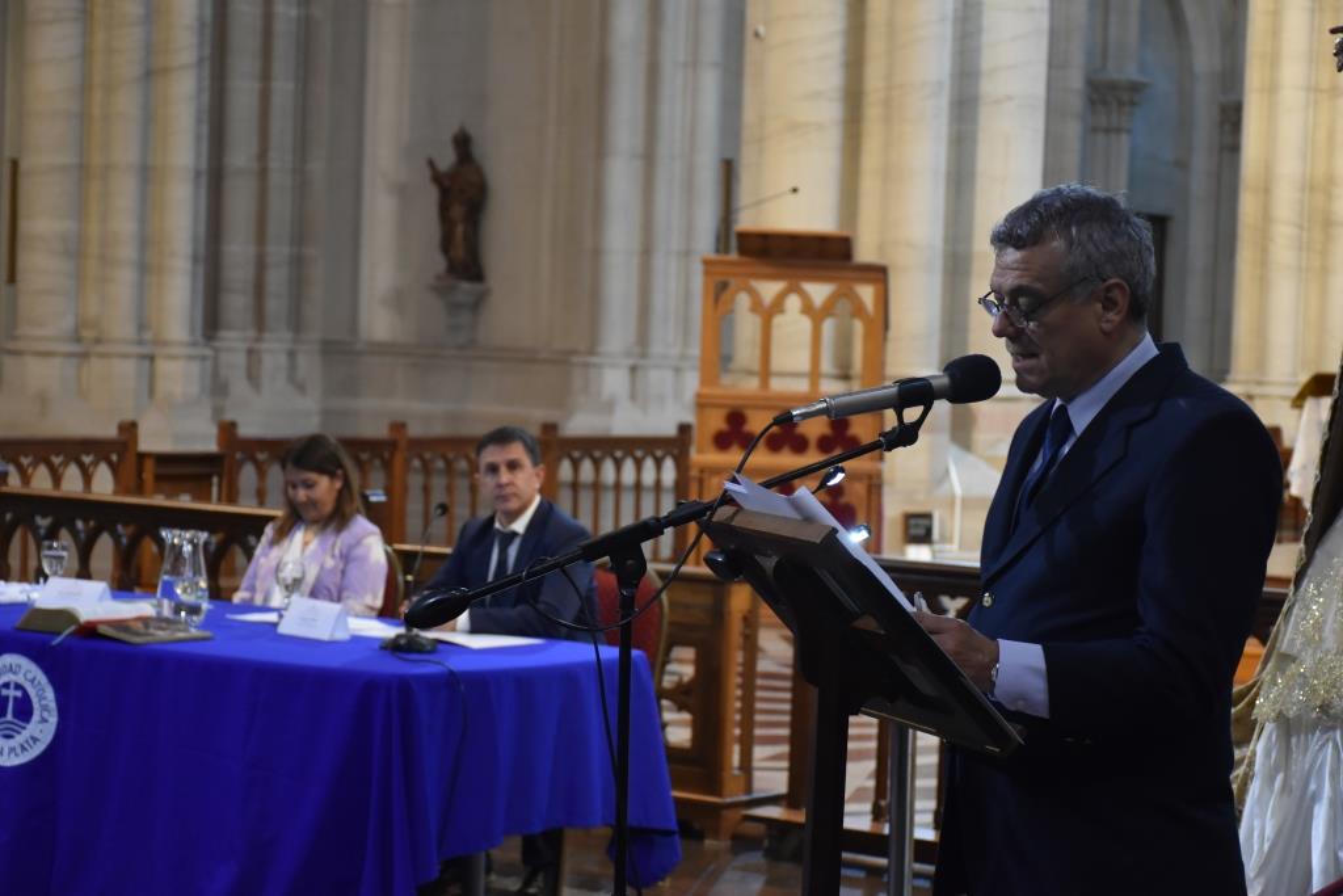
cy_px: 448
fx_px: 3134
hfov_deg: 24.2
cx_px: 672
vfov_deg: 16.3
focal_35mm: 84
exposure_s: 1/25
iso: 2000
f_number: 4.8
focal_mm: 56
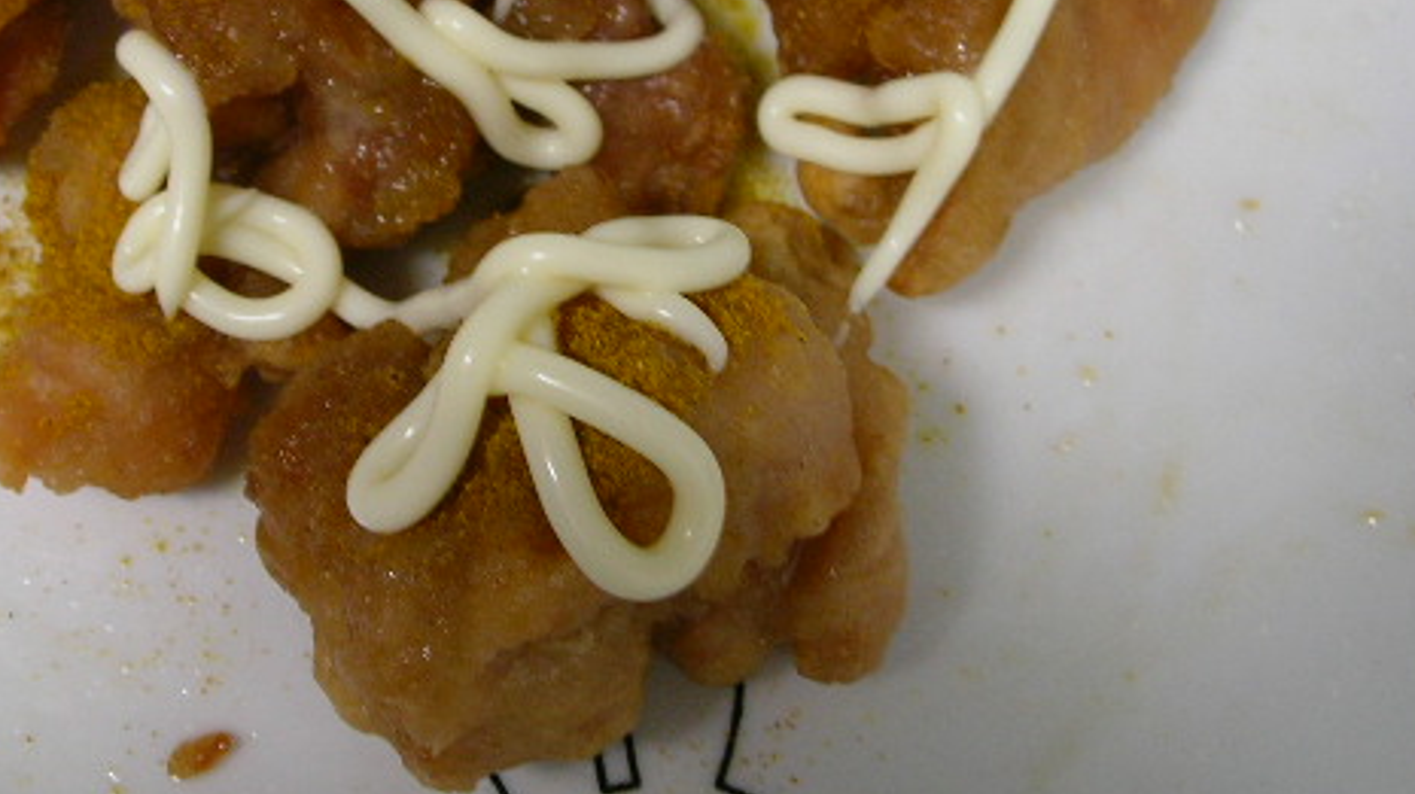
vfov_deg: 20.8
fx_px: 2138
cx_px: 529
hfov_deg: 36.4
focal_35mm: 57
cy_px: 170
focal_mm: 5.8
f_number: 3.5
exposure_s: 1/11.1
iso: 100
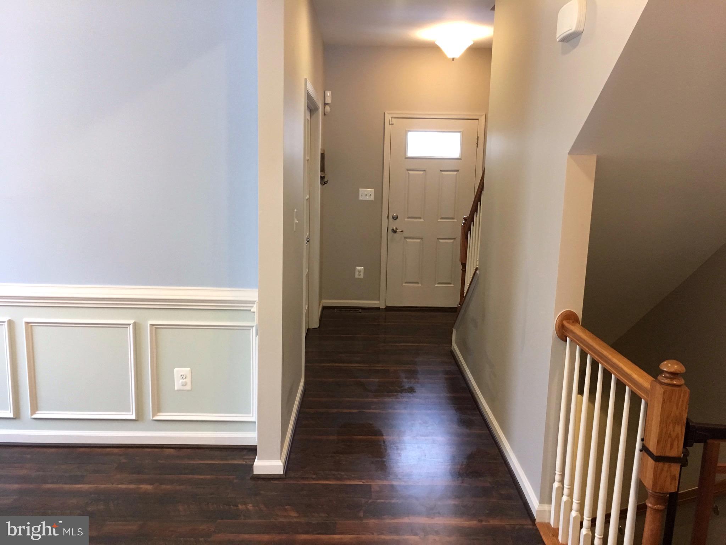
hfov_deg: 61.7
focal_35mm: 29
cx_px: 363
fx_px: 608
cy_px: 272
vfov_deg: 48.2
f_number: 2.2
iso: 125
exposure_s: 1/30
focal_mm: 4.15
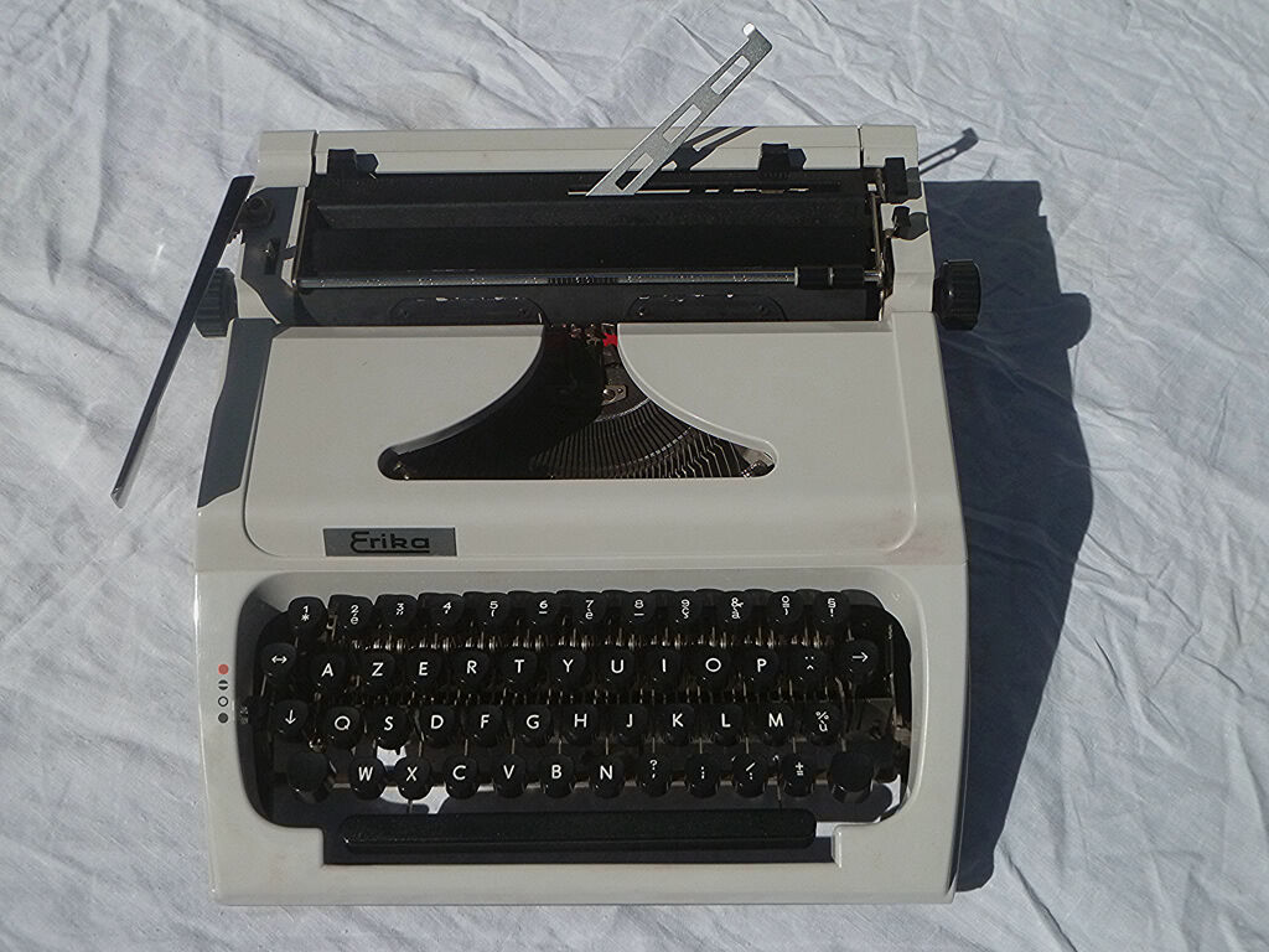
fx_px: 1503
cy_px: 476
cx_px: 634
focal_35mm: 41
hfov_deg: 45.8
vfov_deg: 35.1
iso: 200
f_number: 11
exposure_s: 1/640
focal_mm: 7.4
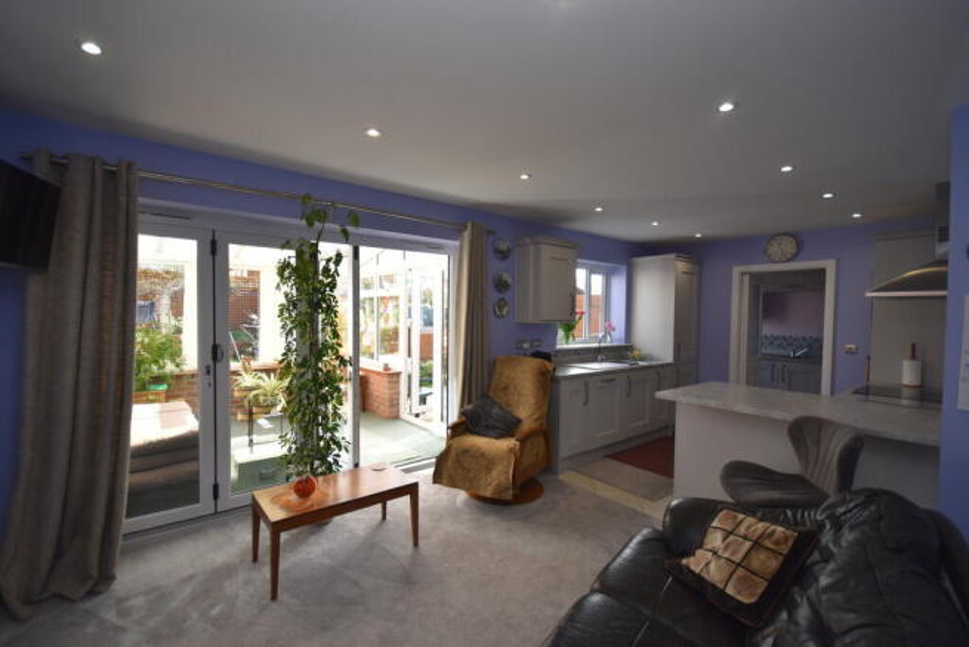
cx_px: 484
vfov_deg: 77.4
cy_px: 324
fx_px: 404
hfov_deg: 100.4
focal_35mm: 15
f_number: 5
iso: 320
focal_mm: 10
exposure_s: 1/200
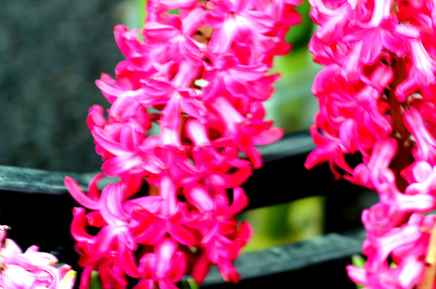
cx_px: 288
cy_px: 85
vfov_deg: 3.9
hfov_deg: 5.9
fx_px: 4230
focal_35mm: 350
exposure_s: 1/15
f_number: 4.5
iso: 100
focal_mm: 135
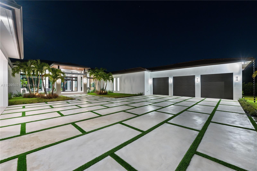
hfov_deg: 104.3
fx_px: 100
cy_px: 86
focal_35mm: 14
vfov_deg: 81.1
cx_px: 128
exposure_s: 1/8
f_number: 4.5
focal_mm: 14
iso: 400
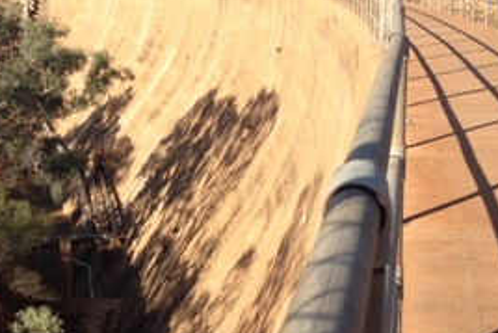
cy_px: 89
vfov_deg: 15.7
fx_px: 1204
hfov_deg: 23.2
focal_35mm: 87
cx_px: 151
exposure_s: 1/1416
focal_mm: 4.28
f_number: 2.4
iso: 50
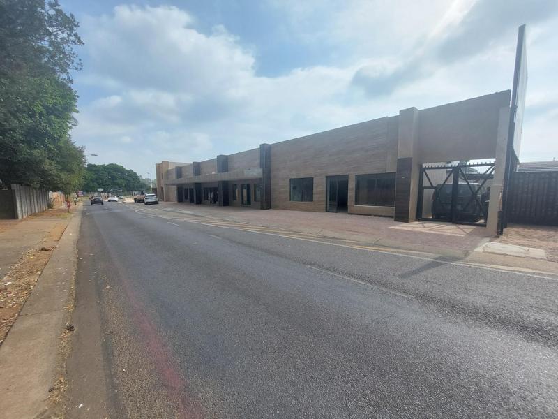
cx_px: 279
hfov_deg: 106.2
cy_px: 210
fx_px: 210
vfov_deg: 89.9
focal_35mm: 13
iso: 50
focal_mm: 1.74
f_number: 2.2
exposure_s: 1/1589
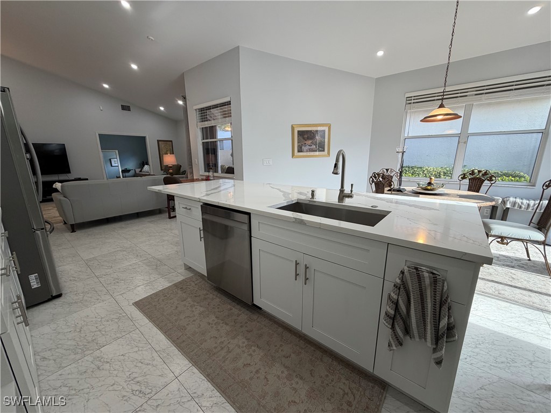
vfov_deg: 85.7
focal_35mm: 14
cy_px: 206
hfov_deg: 102.1
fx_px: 223
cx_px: 276
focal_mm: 2.22
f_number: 2.2
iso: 125
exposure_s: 1/120
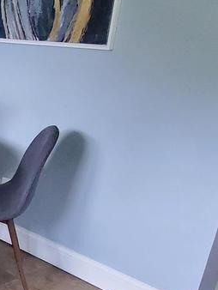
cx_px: -180
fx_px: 495
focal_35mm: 59
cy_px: 233
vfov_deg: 31.8
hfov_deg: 18.8
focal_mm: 1.8
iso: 500
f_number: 2.2
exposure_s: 1/60
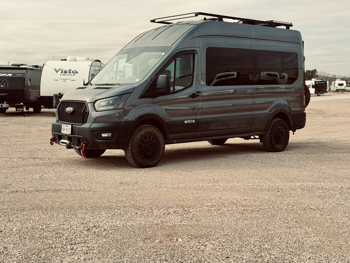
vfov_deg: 30.3
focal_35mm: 48
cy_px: 132
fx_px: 485
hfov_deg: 39.7
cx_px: 175
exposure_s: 1/4878
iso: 64
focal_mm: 6.76
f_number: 1.78
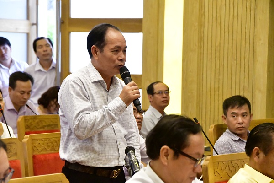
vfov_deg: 8.2
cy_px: 92
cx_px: 137
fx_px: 1279
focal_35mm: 168
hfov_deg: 12.2
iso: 25600
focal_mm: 112
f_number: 8
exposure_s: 1/200
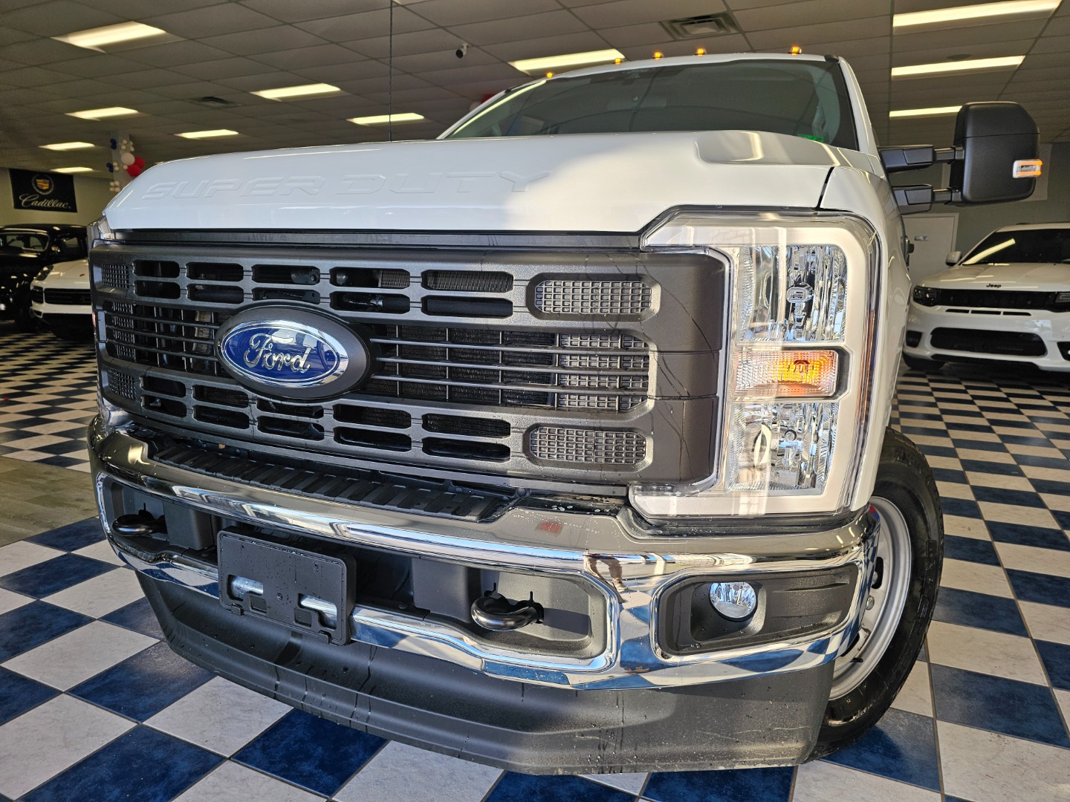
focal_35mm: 23
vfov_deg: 58.9
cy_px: 401
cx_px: 535
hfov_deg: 73.9
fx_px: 711
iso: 16
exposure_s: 1/120
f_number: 1.7
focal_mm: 6.3
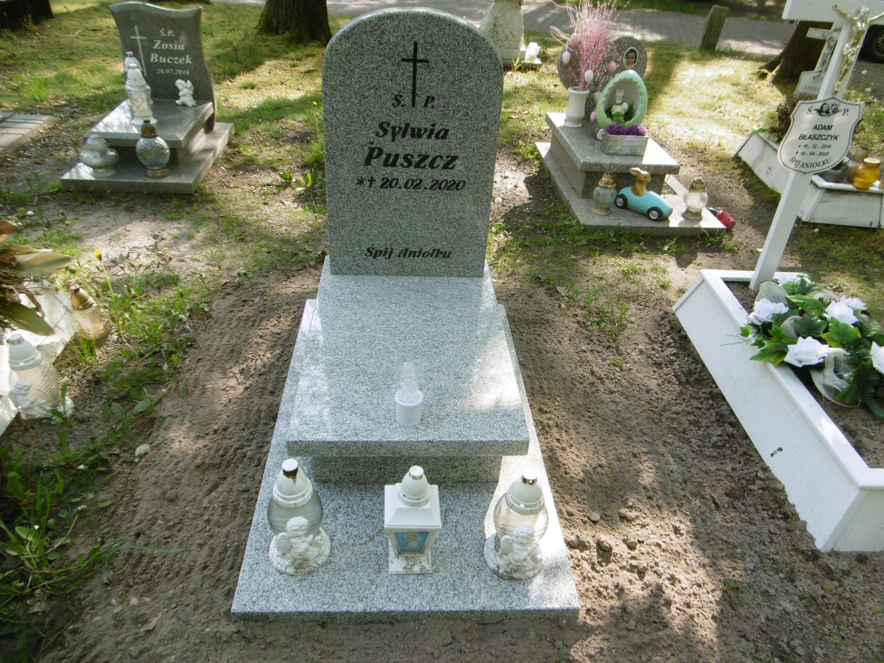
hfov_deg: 71.6
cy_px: 332
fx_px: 613
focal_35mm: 24
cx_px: 442
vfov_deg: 56.8
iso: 100
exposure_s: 1/125
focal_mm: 4.3
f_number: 3.1
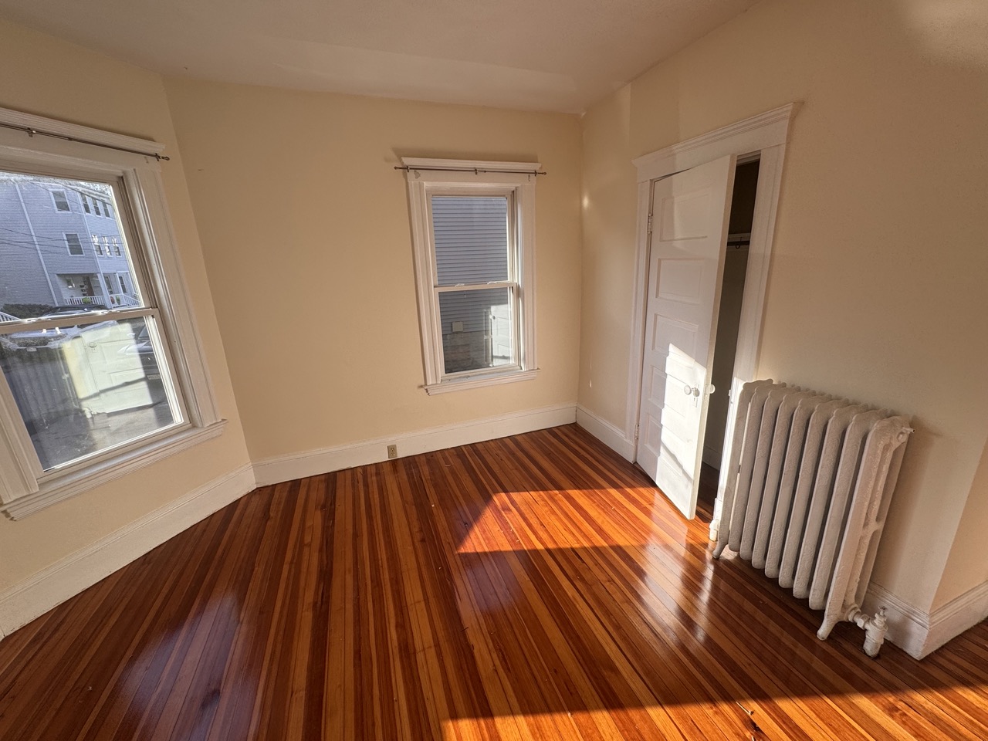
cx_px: 494
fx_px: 400
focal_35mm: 14
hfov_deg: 102.1
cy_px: 370
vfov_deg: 85.7
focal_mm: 2.22
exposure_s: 1/306
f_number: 2.2
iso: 40
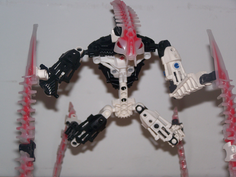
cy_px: 88
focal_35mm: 117
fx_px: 798
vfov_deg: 12.7
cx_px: 118
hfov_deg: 16.8
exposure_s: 1/100
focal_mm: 19.4
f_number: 3.2
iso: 80
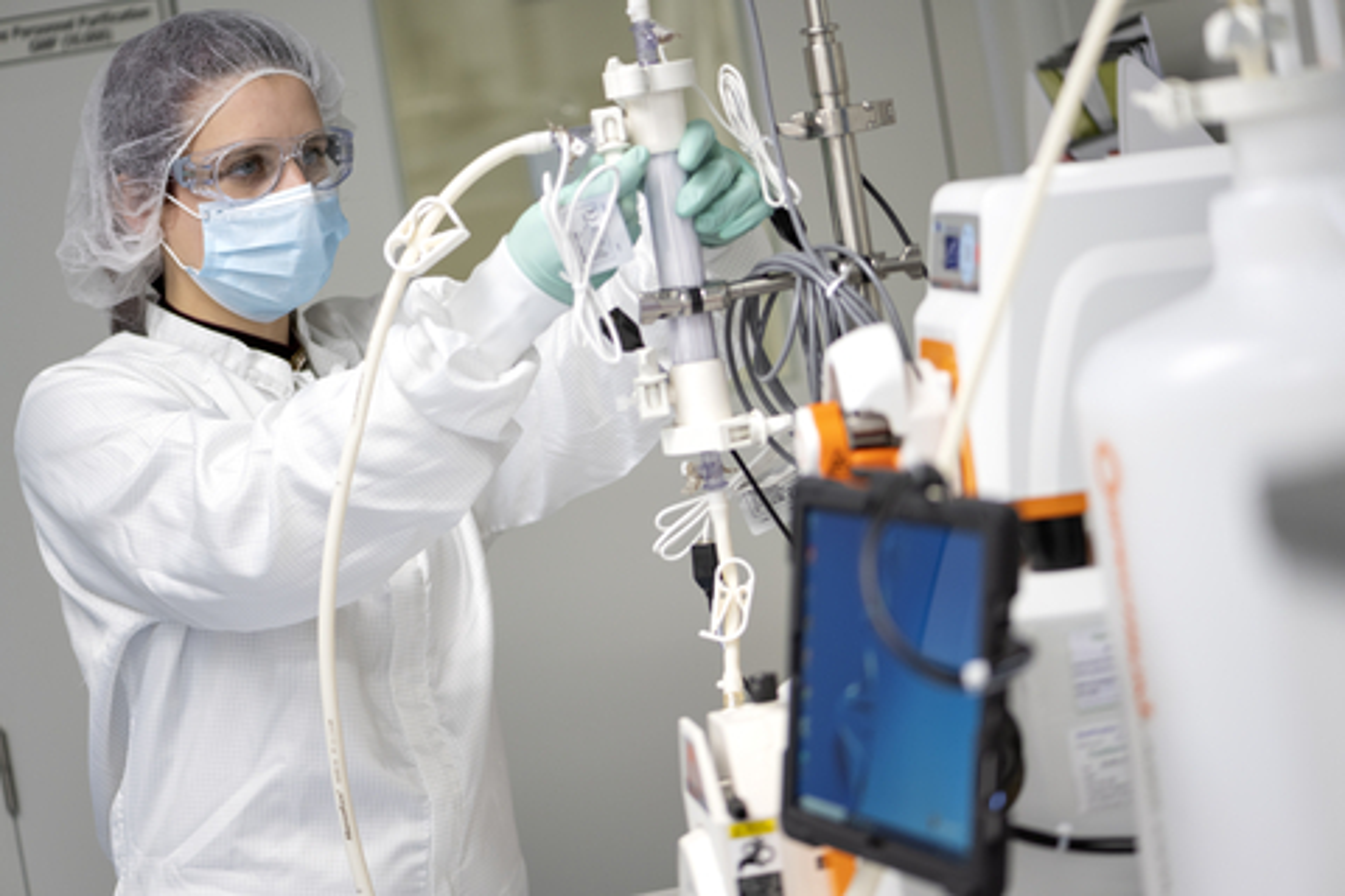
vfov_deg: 13.0
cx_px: 672
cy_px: 448
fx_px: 3923
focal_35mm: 105
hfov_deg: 19.5
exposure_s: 1/125
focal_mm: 105
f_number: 3.5
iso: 400
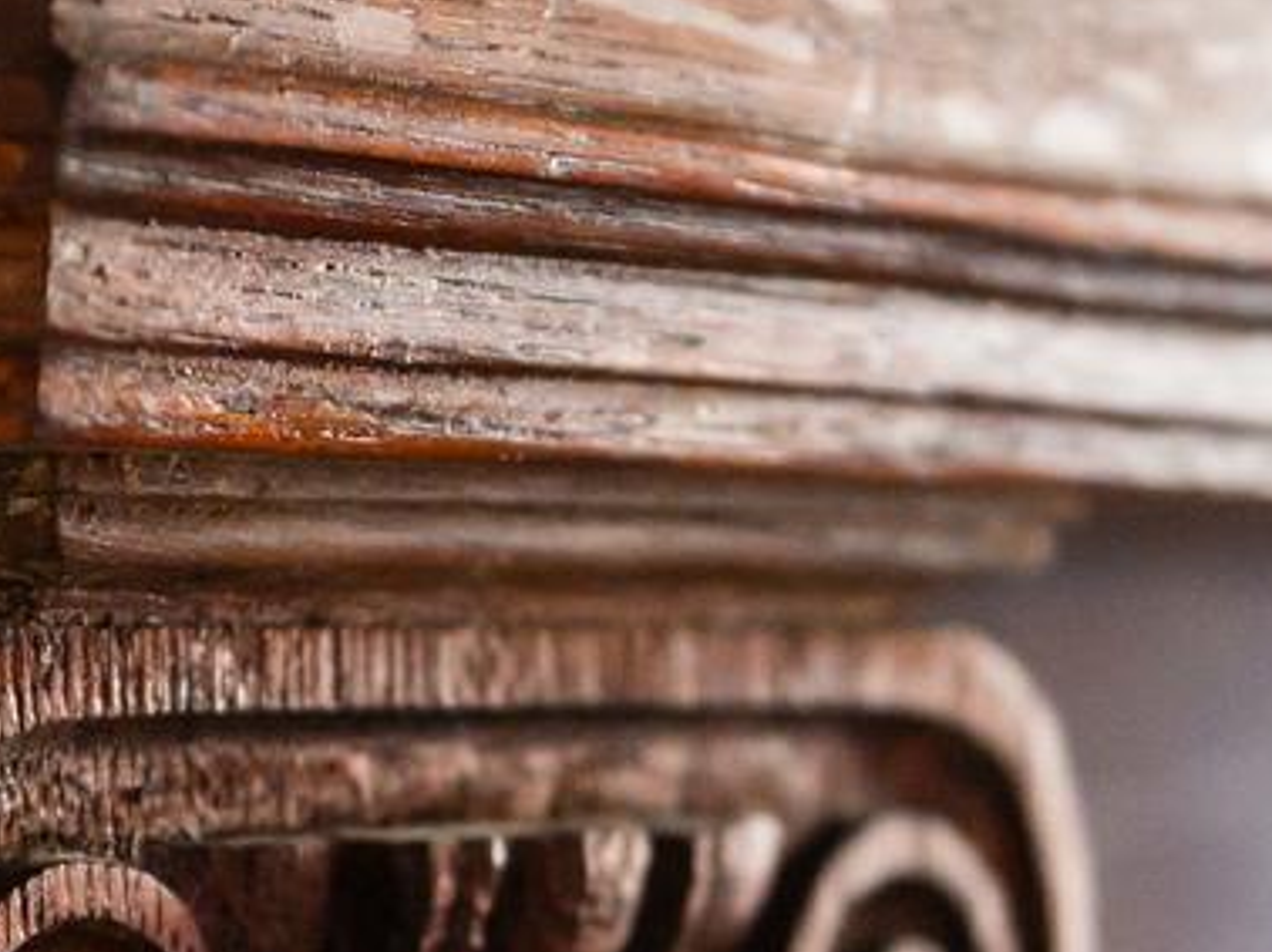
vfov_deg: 8.4
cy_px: 713
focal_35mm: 177
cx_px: 249
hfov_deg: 11.1
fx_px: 6500
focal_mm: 34
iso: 2000
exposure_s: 1/125
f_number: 2.8
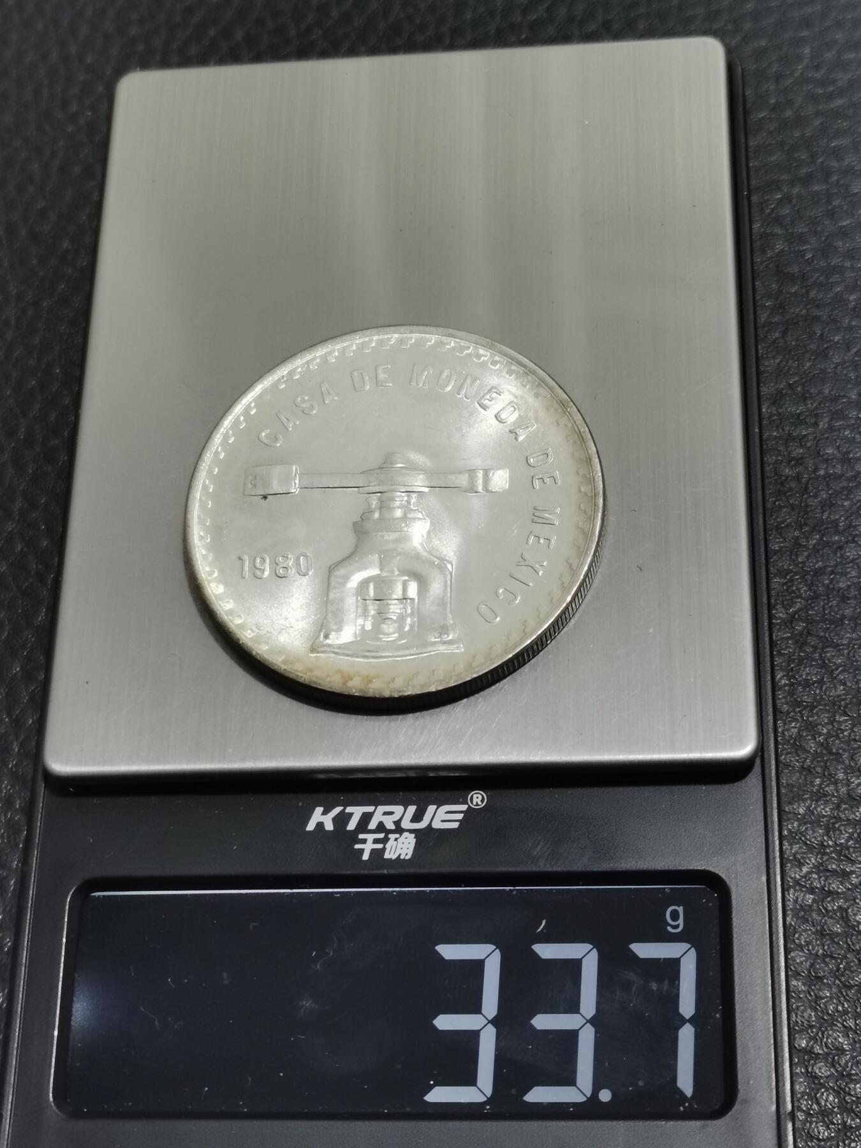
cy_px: 574
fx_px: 2056
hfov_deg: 23.7
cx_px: 430
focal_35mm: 62
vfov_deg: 31.2
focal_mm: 5.58
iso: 80
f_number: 1.8
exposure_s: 1/100
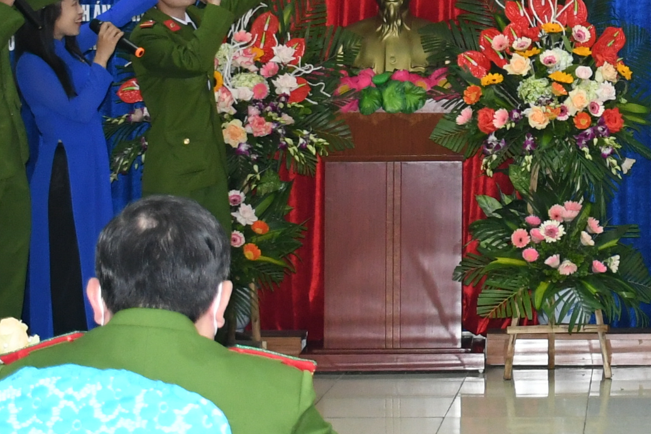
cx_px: 730
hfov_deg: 14.4
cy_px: -126
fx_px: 2514
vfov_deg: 9.7
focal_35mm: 139
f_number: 3.8
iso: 1600
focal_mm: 23
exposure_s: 1/200
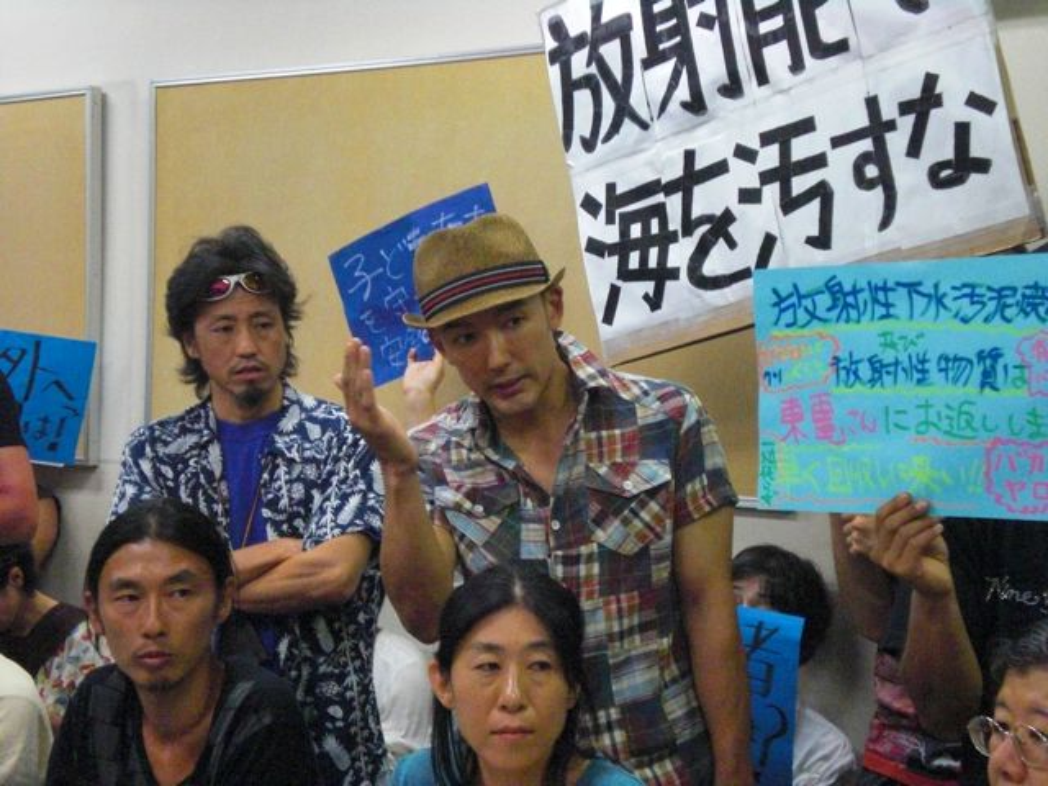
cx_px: 524
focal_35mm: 75
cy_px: 393
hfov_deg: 26.0
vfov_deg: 19.6
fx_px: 2271
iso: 800
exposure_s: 1/80
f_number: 4.5
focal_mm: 12.47
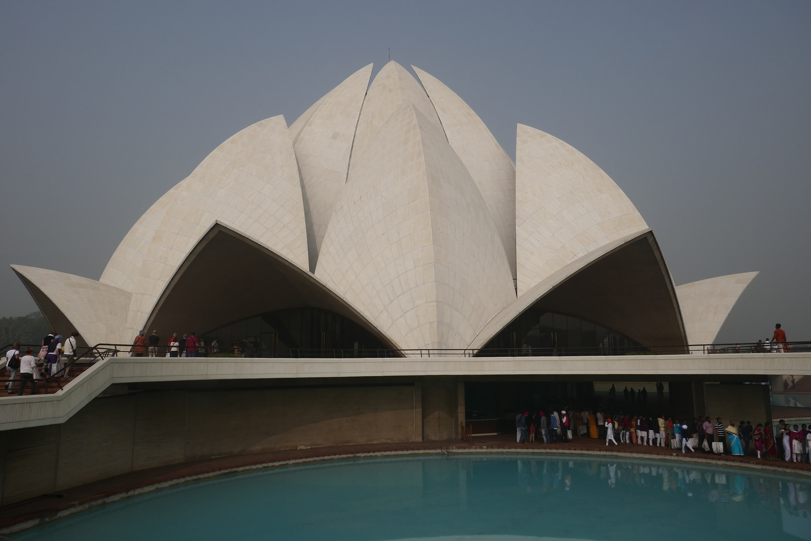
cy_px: 270
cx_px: 406
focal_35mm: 25
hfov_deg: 71.5
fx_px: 563
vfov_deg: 51.3
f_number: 7.1
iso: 125
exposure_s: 1/800
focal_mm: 9.1
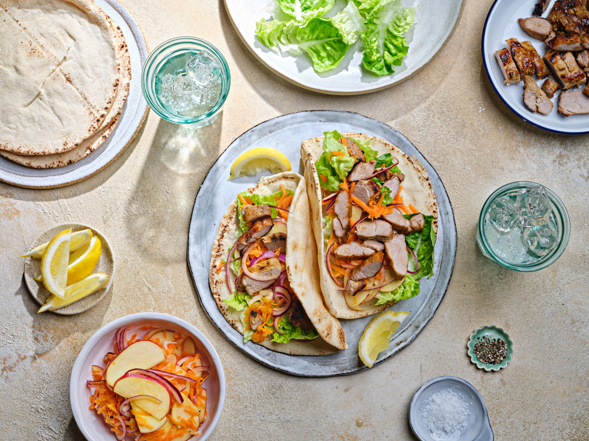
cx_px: 294
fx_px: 851
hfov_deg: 38.2
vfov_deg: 29.1
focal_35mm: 50
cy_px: 220
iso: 640
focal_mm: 63
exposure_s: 1/80
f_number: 7.1
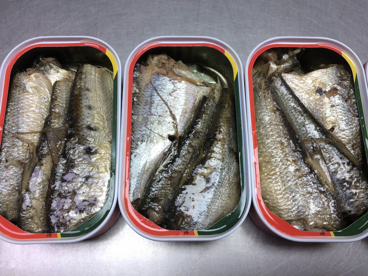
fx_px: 308
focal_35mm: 29
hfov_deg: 61.7
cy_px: 138
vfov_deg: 48.2
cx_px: 184
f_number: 2.2
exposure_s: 1/50
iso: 50
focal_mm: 4.15
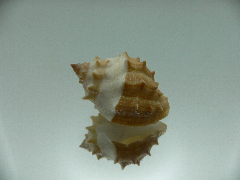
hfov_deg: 52.6
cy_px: 90
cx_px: 120
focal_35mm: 35
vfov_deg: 40.7
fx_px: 243
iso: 80
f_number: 2.8
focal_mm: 4.6
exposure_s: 1/100
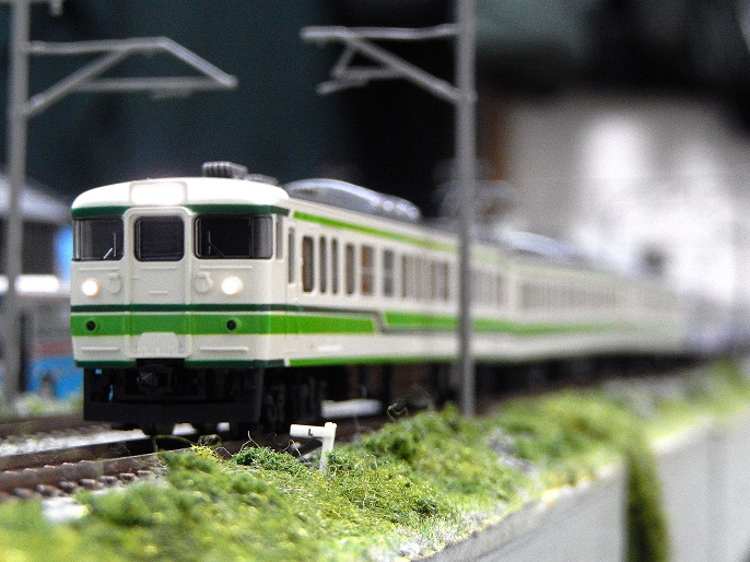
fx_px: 2101
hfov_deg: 20.2
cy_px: 276
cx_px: 379
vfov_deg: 15.2
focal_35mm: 97
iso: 800
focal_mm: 17
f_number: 5.2
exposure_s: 1/13
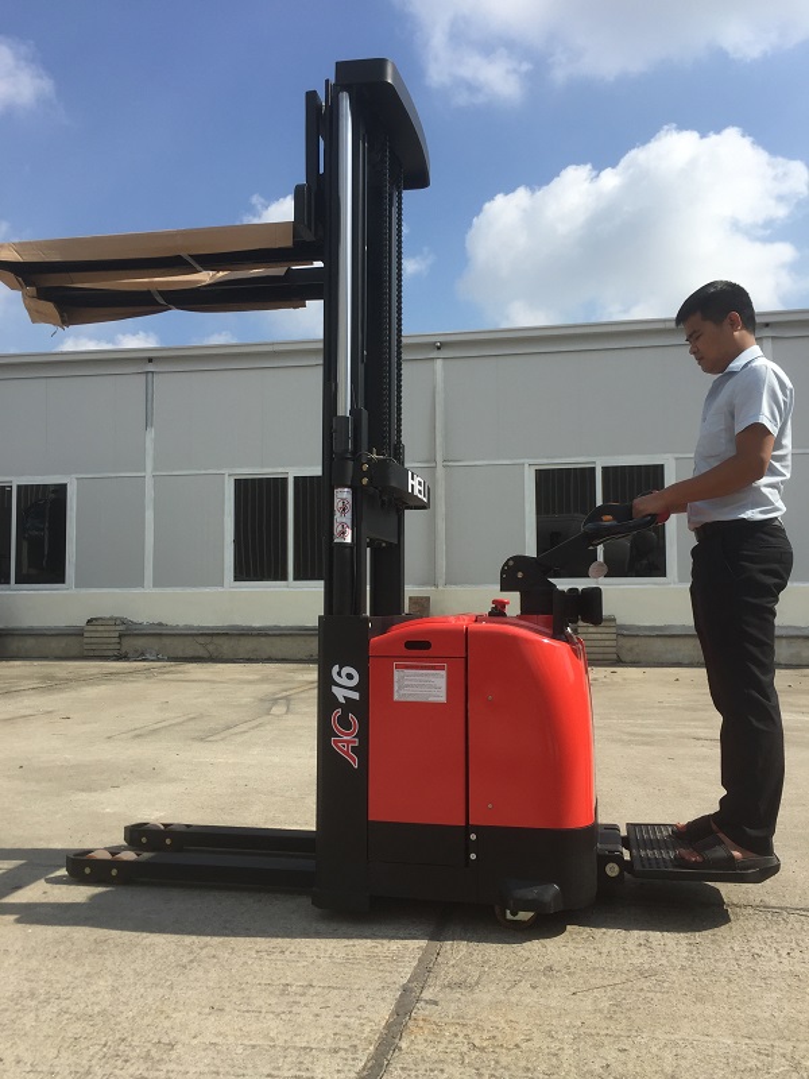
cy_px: 540
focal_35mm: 29
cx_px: 404
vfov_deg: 61.7
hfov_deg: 48.2
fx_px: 904
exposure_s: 1/2083
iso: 32
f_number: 2.2
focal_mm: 4.15
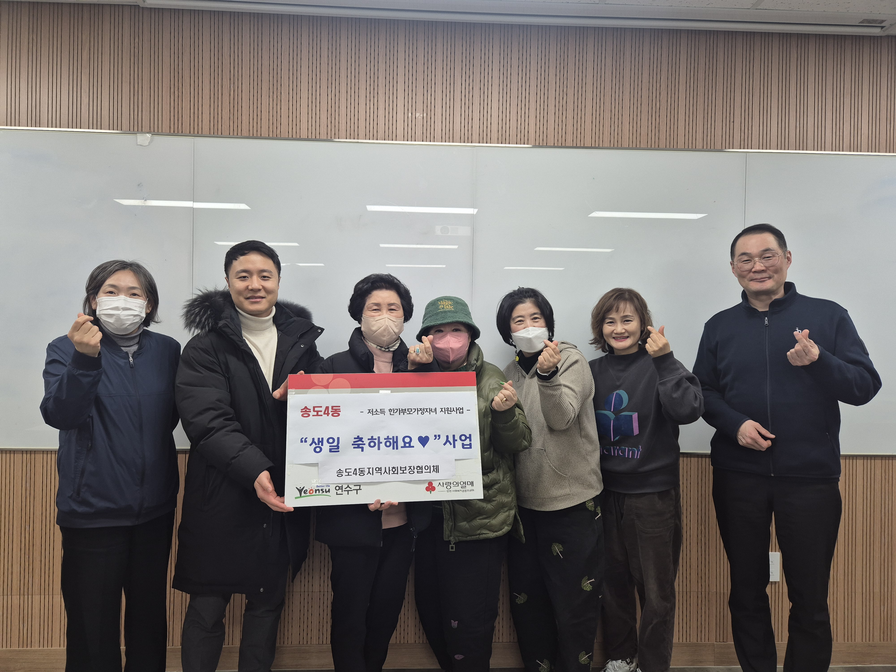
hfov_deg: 73.9
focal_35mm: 23
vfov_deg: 58.9
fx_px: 595
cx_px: 448
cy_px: 336
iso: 100
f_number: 1.8
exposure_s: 1/120
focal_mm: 5.4
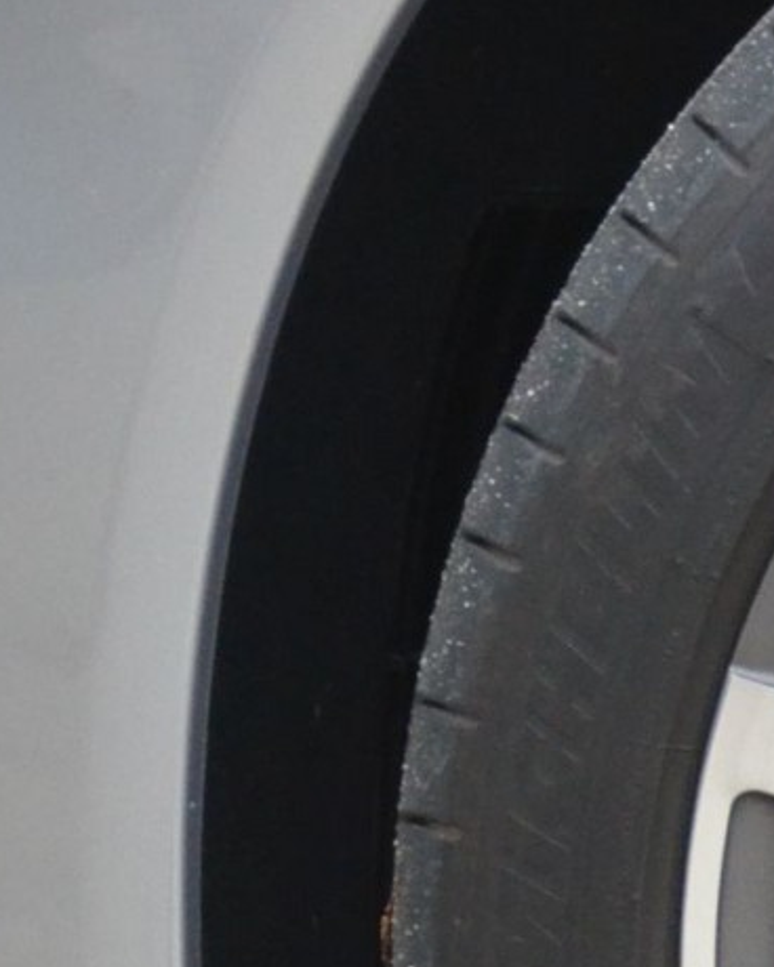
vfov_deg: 1.9
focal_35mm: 993
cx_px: 1676
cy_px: 641
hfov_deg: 1.6
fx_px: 28434
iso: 1600
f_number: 5.6
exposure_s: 1/320
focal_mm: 130
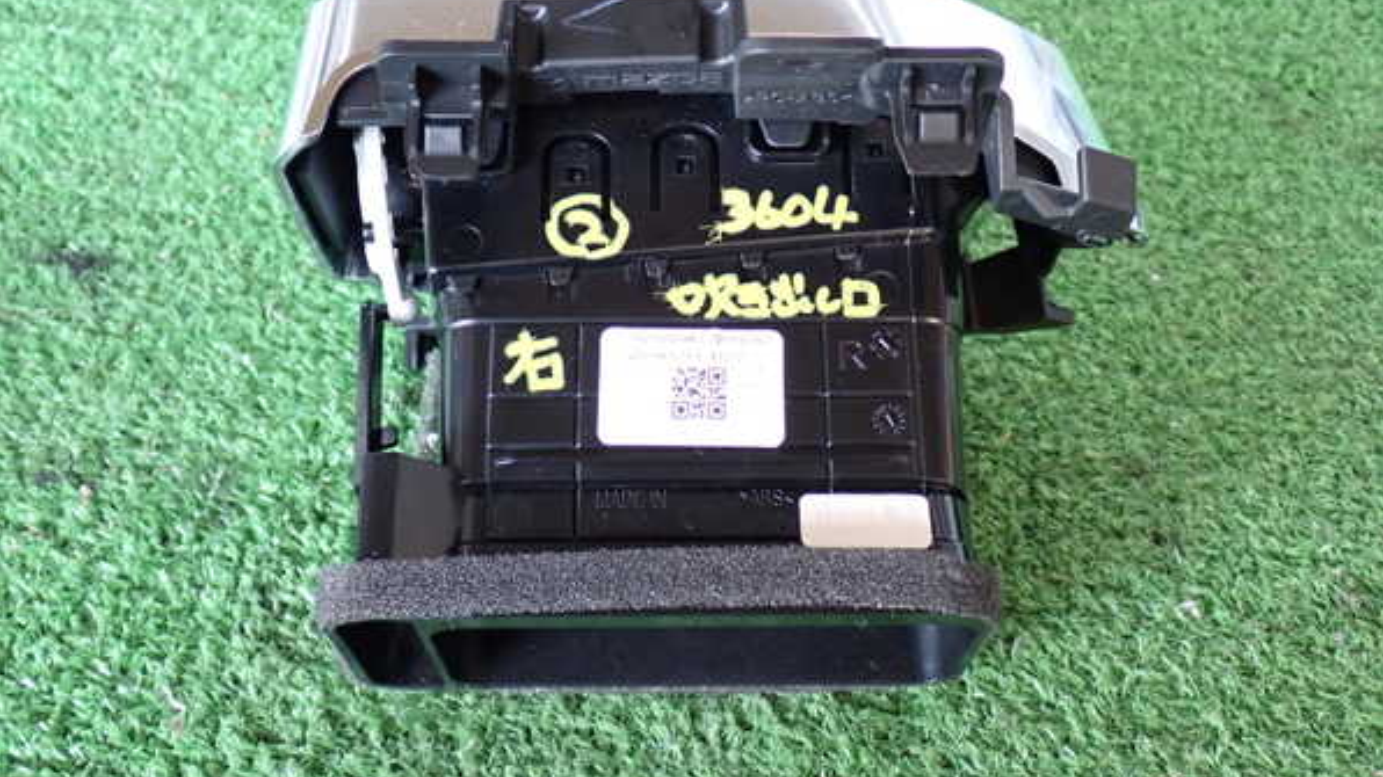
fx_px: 1650
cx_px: 694
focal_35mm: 45
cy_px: 325
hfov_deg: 45.5
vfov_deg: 26.5
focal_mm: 7.31
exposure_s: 1/40
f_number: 2.8
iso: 800
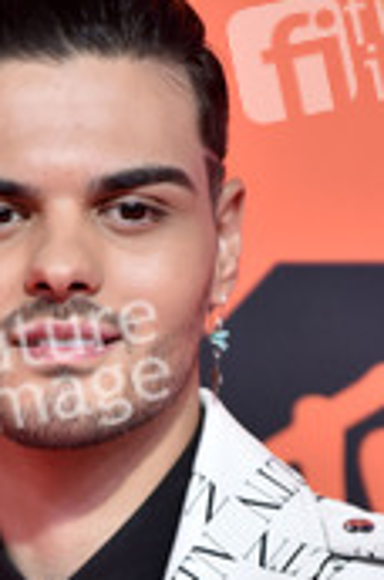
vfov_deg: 4.4
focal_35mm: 465
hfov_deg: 2.9
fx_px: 7470
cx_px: 94
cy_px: 550
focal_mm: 200
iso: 2000
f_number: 3.5
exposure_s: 1/250
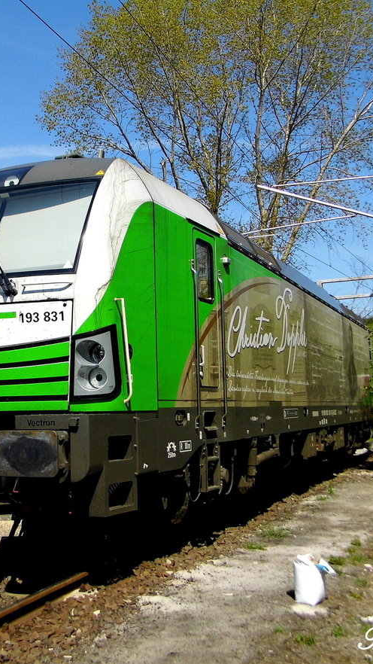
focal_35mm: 43
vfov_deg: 47.4
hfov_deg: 27.3
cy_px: 333
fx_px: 756
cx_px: 86
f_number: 9.2
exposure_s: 1/224
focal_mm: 5.2
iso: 100
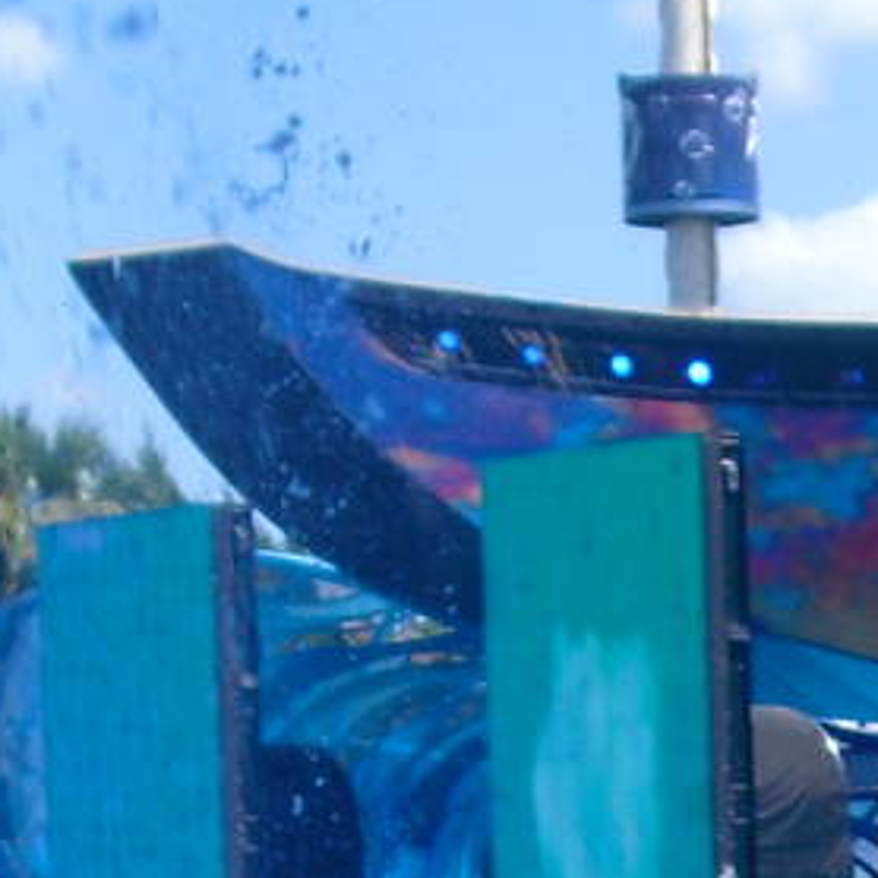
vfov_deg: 9.4
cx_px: 1118
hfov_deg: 9.4
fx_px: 5251
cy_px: 1216
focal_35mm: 183
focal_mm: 6.3
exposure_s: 1/100
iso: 64
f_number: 7.8
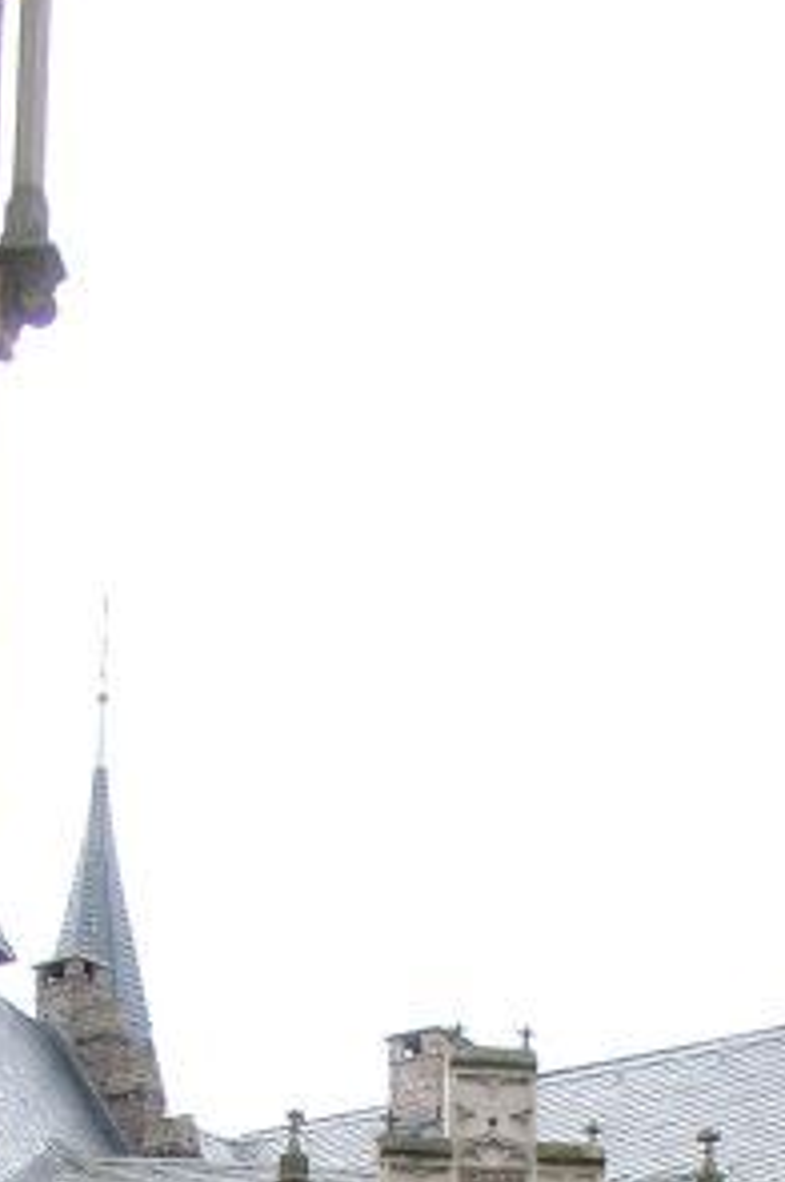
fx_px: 3147
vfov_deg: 19.8
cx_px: 328
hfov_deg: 14.2
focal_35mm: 96
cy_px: 1479
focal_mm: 7.13
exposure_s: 1/170
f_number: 4
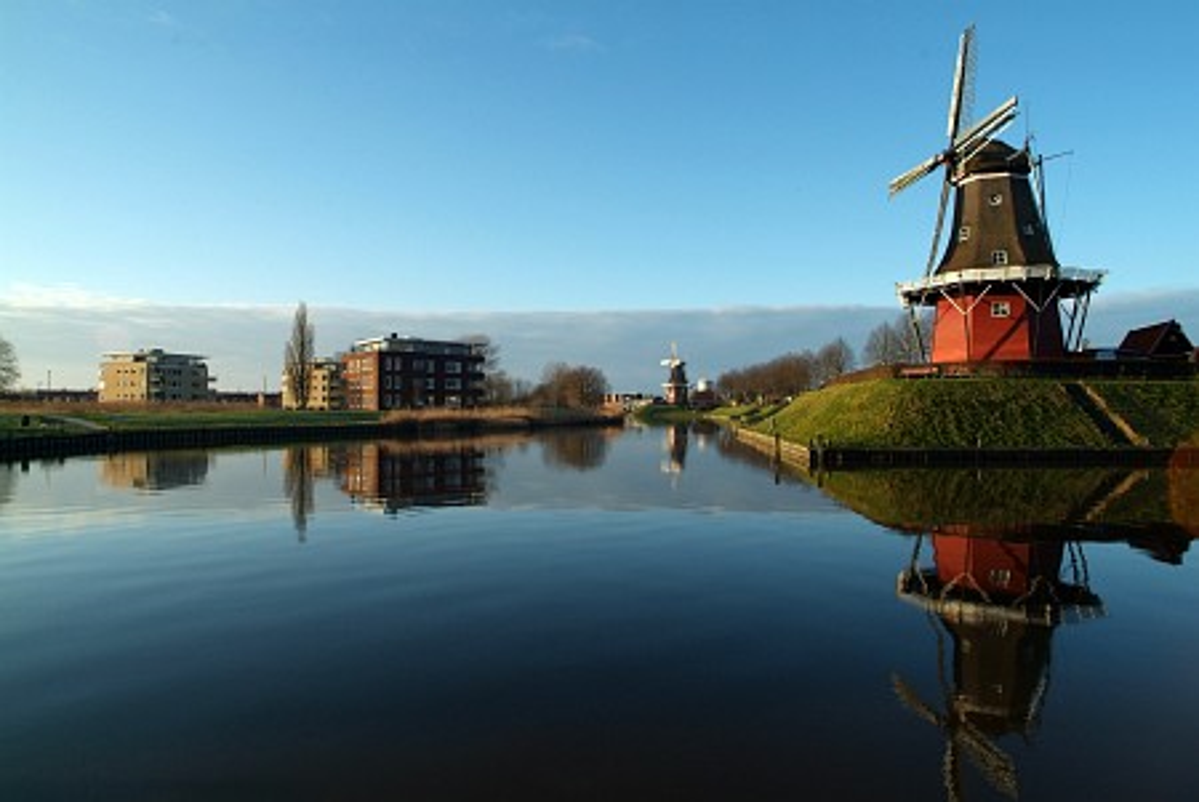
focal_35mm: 21
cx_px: 600
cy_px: 401
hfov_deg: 81.1
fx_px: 700
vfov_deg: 59.6
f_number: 5.6
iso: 400
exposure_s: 1/750
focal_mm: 14
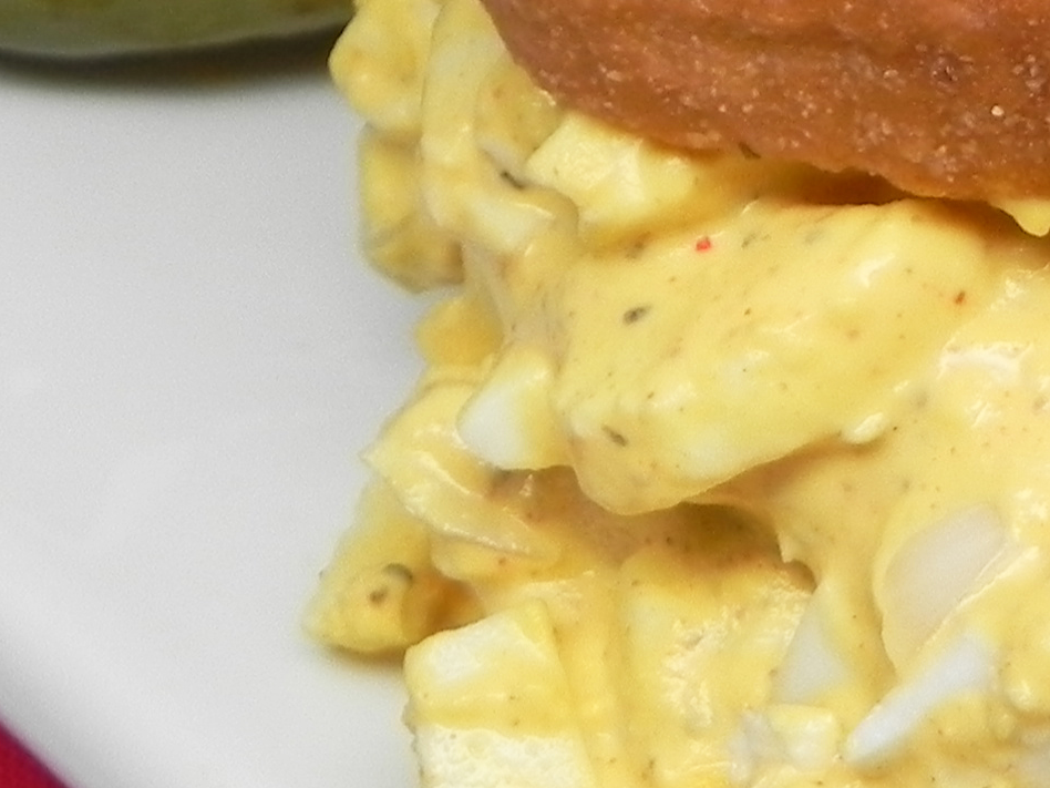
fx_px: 3852
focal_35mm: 127
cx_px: 1352
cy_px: 257
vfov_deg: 11.7
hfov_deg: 14.9
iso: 160
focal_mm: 5.9
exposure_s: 1/66.5
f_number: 2.8
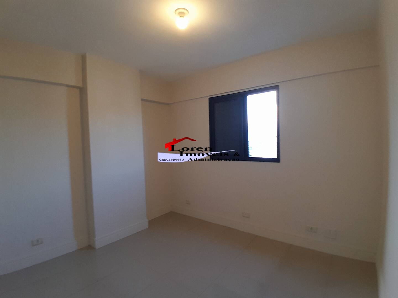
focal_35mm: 17
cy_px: 149
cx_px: 199
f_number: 2.2
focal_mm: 1.46
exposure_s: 1/40
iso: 80
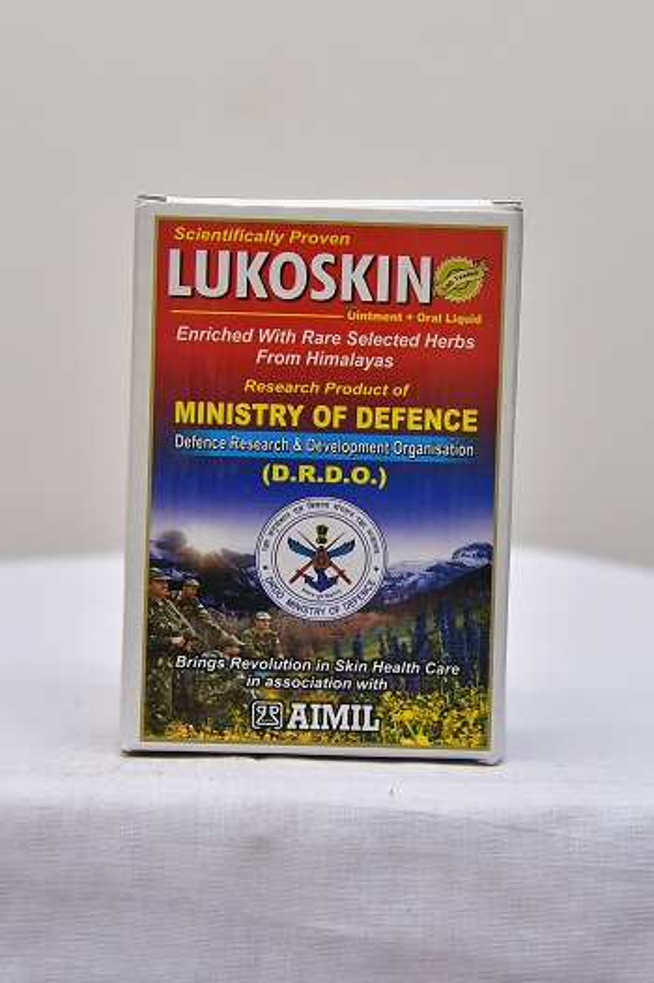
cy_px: 492
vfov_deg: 31.0
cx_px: 327
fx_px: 1773
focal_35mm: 65
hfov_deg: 20.9
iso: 1600
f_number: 4.5
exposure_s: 1/125
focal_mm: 65
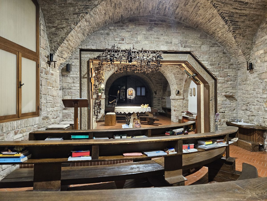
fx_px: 177
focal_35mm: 23
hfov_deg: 73.9
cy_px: 100
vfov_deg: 58.9
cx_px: 134
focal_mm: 5.4
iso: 500
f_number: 1.8
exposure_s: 1/33.3
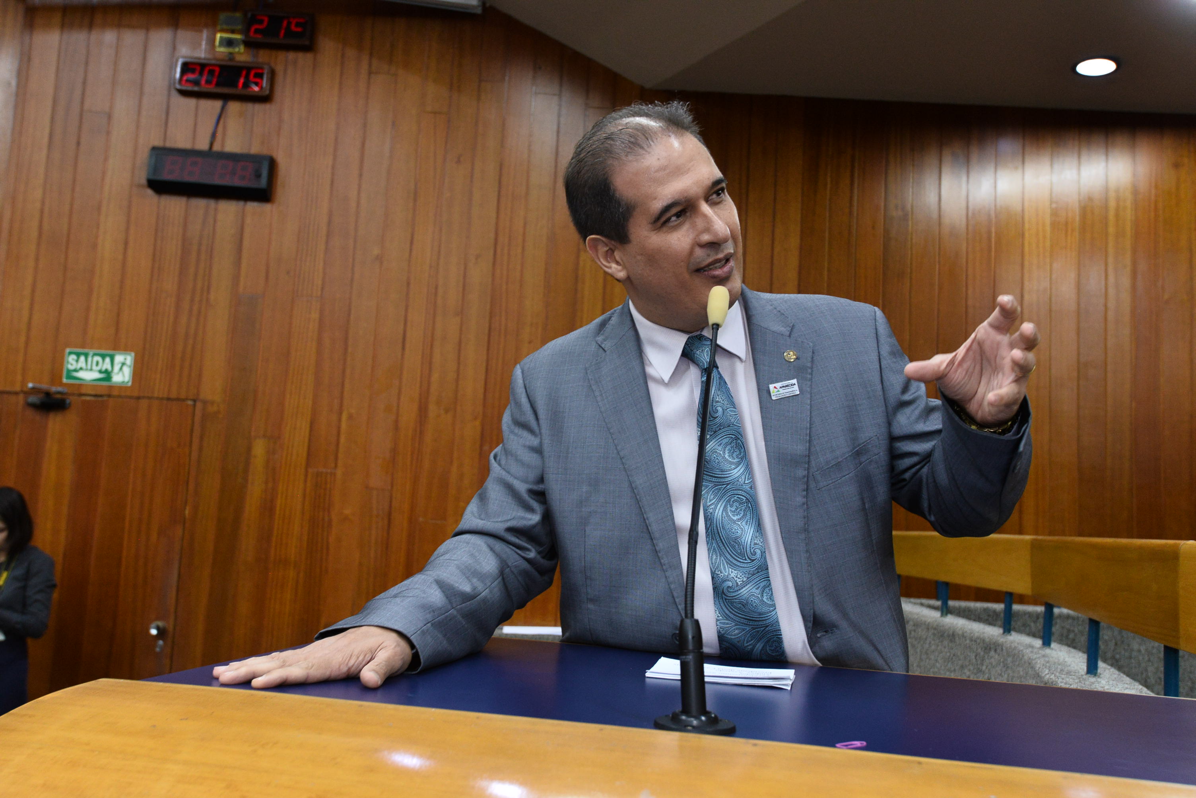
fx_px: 1063
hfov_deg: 58.7
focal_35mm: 32
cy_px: 399
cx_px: 598
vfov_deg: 41.1
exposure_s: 1/60
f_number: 6.3
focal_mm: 32
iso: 1600
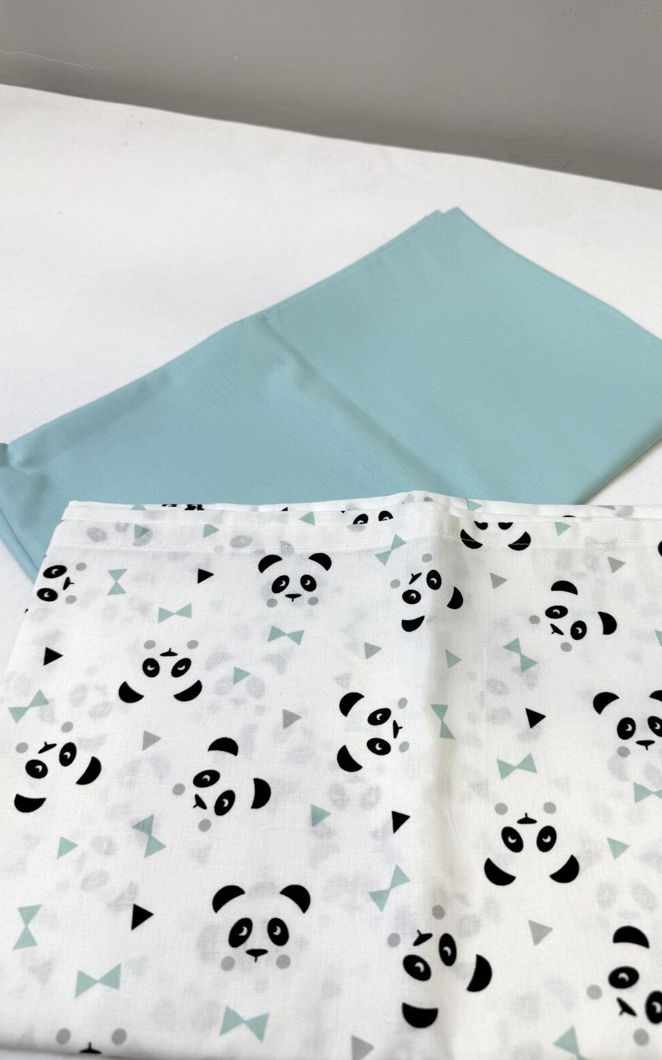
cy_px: 540
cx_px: 380
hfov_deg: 47.4
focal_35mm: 26
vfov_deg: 70.4
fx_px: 751
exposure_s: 1/100
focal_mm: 6.76
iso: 64
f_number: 1.78
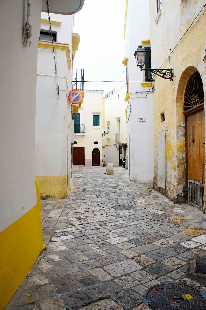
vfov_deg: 67.4
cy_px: 155
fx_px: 232
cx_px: 103
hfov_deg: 47.9
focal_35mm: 27
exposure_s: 1/100
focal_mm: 18
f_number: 5
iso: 200
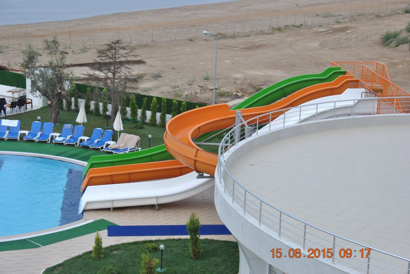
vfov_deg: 17.5
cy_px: 137
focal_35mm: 78
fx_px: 889
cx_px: 205
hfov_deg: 26.0
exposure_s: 1/200
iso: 100
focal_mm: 52
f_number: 7.1
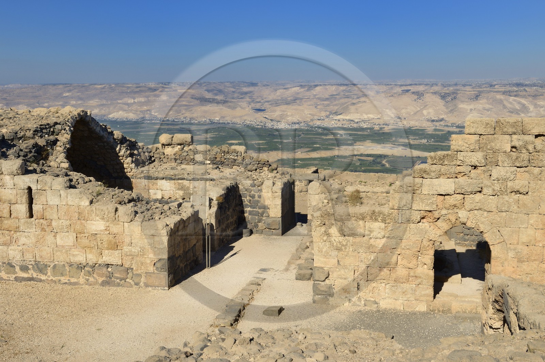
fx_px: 635
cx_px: 272
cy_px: 181
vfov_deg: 31.8
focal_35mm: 42
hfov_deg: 46.4
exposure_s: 1/320
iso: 200
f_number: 14
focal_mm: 42
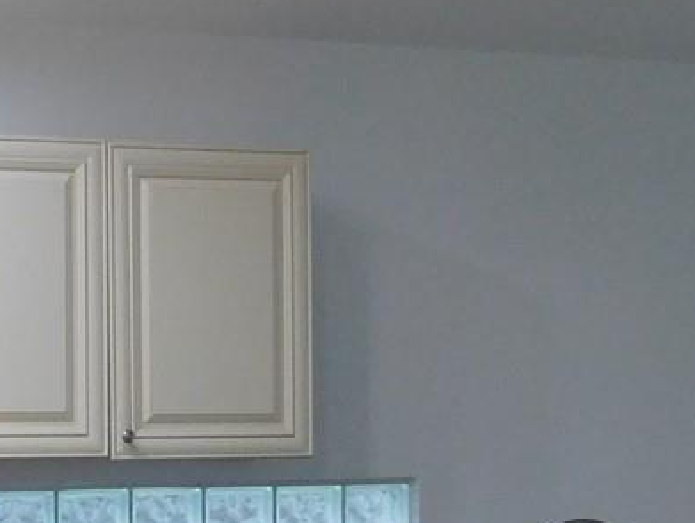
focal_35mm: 94
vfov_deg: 15.6
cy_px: 448
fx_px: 1889
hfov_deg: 19.9
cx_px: -75
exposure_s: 1/30
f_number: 3
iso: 280
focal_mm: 4
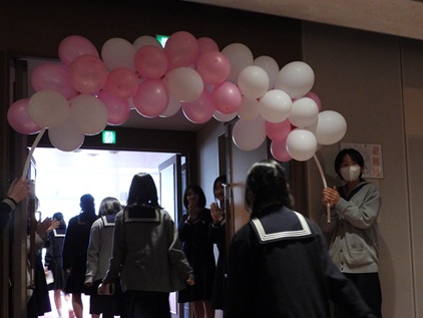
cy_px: 203
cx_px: 284
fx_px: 550
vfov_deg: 32.0
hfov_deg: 41.5
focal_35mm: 45
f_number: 3.2
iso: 640
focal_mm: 5.9
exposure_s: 1/60
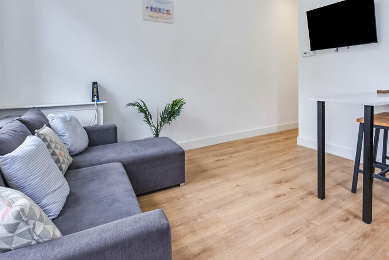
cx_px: 252
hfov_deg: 79.1
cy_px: 85
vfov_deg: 58.1
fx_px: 227
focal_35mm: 21
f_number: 9
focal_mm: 14
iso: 400
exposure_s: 1/60
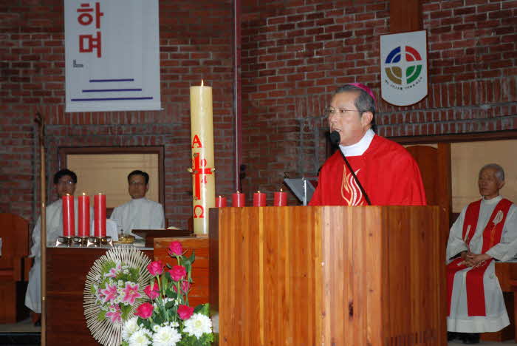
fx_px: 1121
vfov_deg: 17.5
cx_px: 258
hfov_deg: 26.0
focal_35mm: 78
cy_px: 173
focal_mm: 52
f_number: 5.6
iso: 200
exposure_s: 1/60
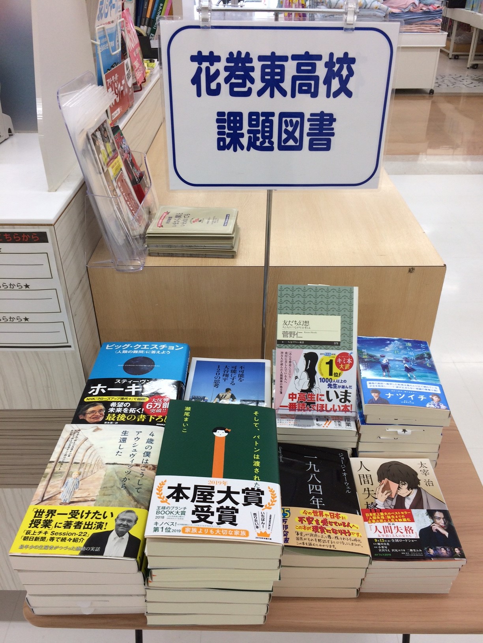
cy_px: 322
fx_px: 540
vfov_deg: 61.7
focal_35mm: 29
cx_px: 242
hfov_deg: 48.2
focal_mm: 4.15
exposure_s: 1/120
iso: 50
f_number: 2.2
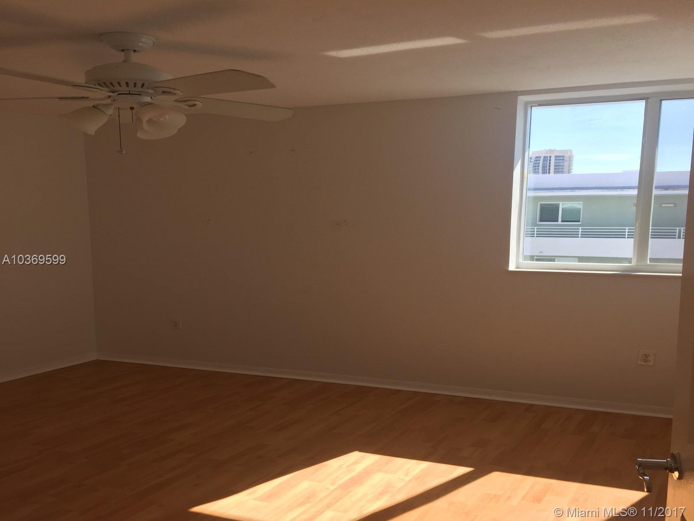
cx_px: 347
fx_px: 581
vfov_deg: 48.2
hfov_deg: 61.7
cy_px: 260
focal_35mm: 29
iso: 32
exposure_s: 1/391
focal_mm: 4.15
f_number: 2.2
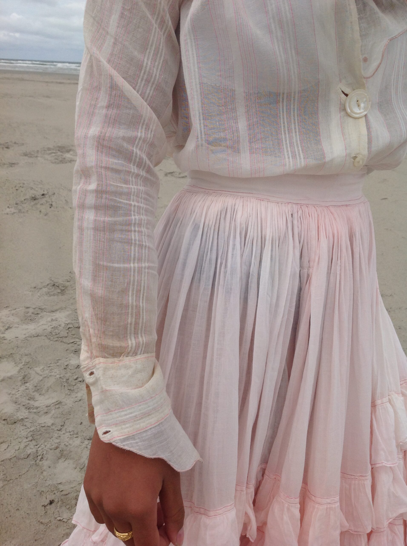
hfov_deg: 40.6
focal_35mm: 35
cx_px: 204
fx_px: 550
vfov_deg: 52.7
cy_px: 273
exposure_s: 1/3030
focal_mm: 4.28
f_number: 2.4
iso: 50
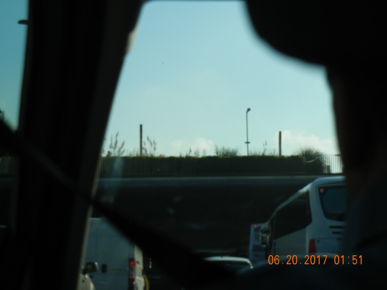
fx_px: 995
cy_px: 145
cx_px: 194
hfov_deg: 22.0
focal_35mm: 89
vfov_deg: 16.6
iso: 160
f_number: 8.8
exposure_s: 1/442
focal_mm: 16
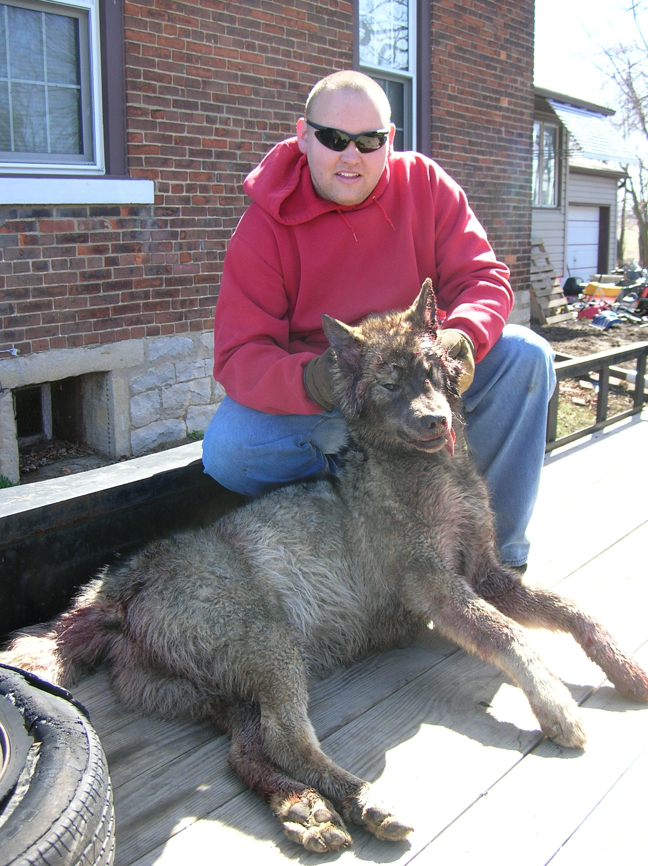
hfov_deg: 39.6
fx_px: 900
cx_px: 324
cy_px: 433
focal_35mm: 36
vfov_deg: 51.4
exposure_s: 1/155
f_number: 2.7
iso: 50
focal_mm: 6
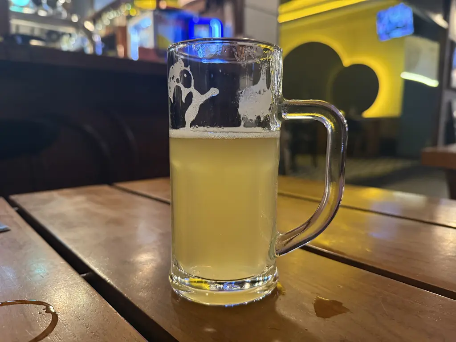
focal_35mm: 24
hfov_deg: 71.6
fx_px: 316
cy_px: 171
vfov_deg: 56.8
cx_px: 228
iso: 640
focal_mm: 6.76
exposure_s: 1/33
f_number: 1.78
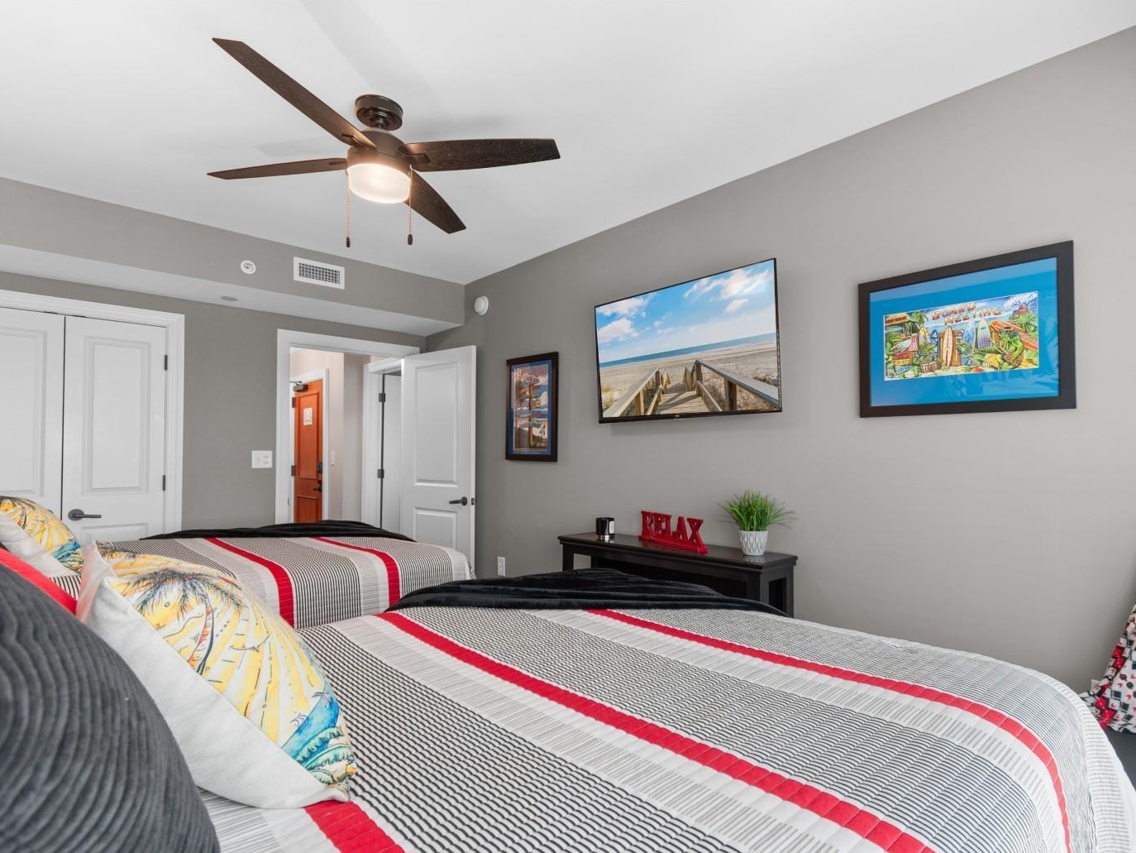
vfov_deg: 74.7
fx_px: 558
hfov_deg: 90.7
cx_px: 627
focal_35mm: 17
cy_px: 444
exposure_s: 1/4
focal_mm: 10
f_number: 4.5
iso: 100
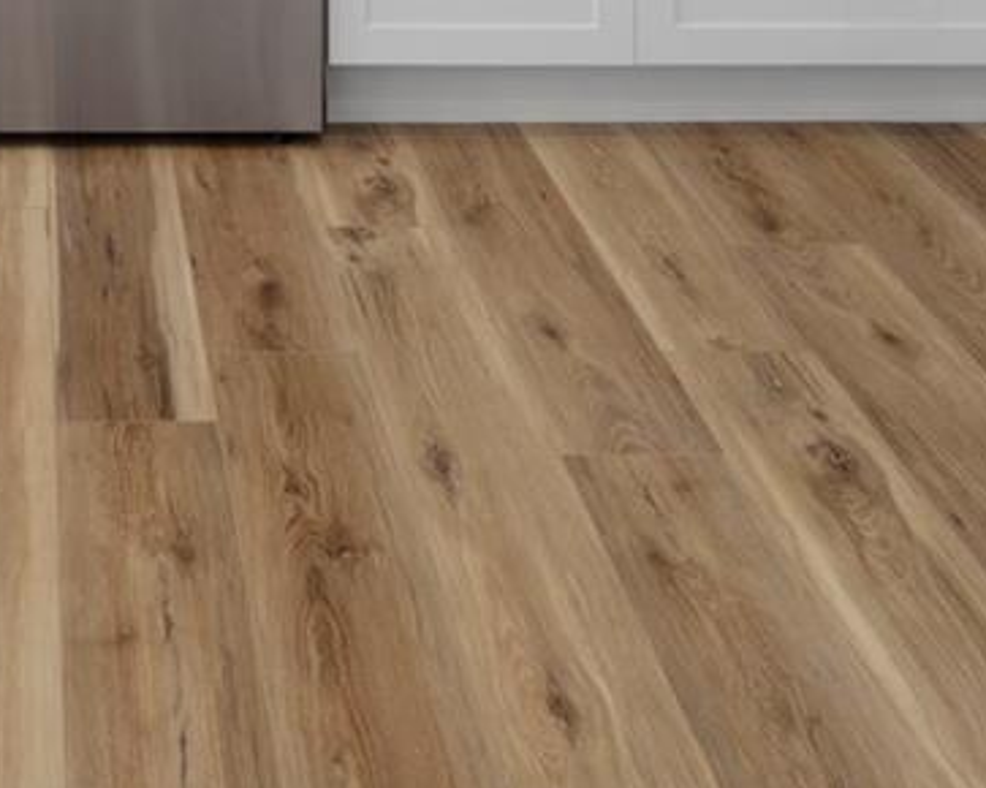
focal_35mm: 62
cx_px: 90
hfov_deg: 29.2
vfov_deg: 19.1
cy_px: -605
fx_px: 1808
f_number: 8
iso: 100
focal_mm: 10
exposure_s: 1/4
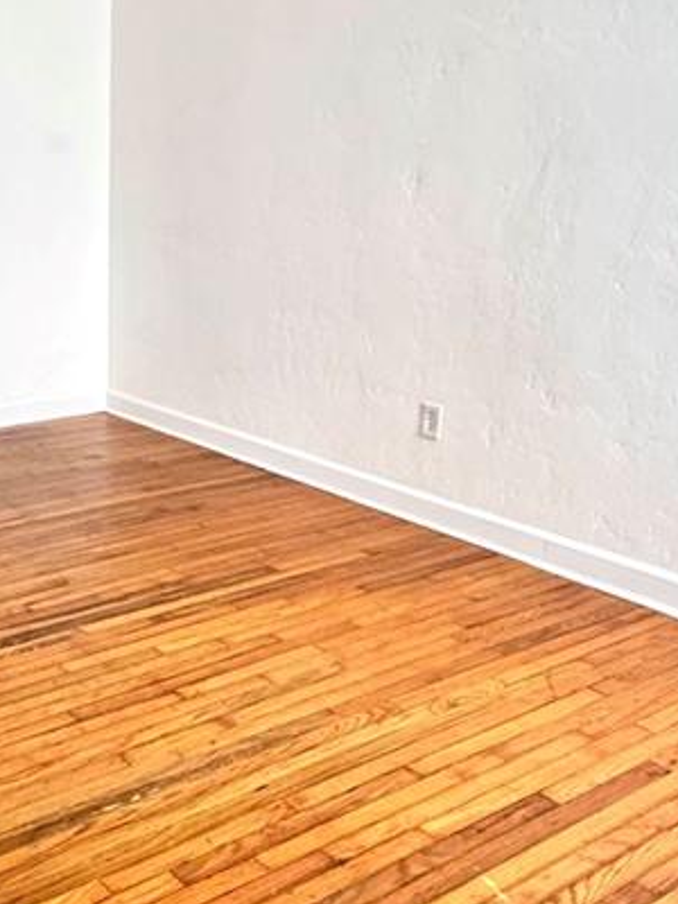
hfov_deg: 32.9
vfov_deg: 44.7
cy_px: 515
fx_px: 1097
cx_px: 93
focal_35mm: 42
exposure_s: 1/76
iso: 320
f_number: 2.2
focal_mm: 2.22
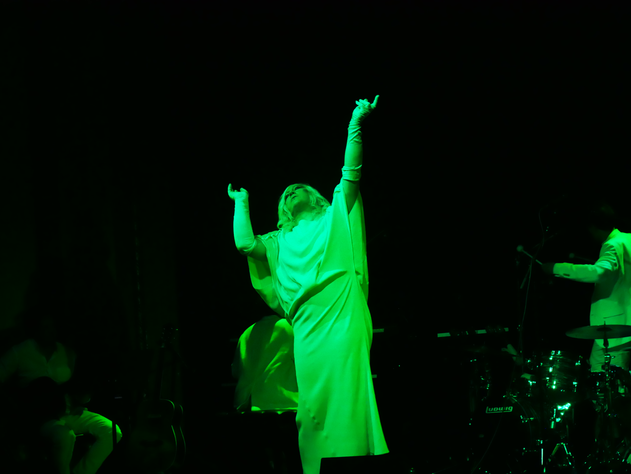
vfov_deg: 12.4
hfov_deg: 16.4
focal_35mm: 120
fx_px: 2188
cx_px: 316
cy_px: 237
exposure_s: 1/30
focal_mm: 60
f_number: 8
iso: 3200
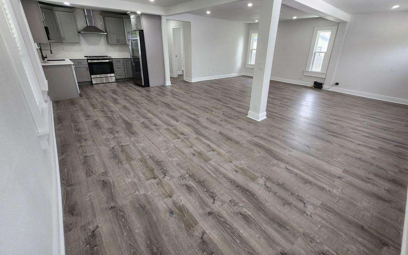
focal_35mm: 15
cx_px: 216
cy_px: 104
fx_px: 167
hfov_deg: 101.3
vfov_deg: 74.1
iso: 100
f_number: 2.2
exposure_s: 1/60
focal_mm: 1.74
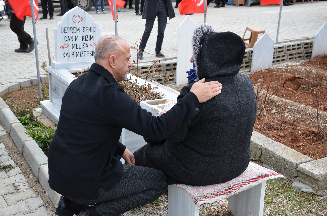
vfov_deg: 29.7
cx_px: 164
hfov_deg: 43.7
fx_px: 408
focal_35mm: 45
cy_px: 108
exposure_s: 1/125
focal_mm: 30
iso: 220
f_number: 5.6
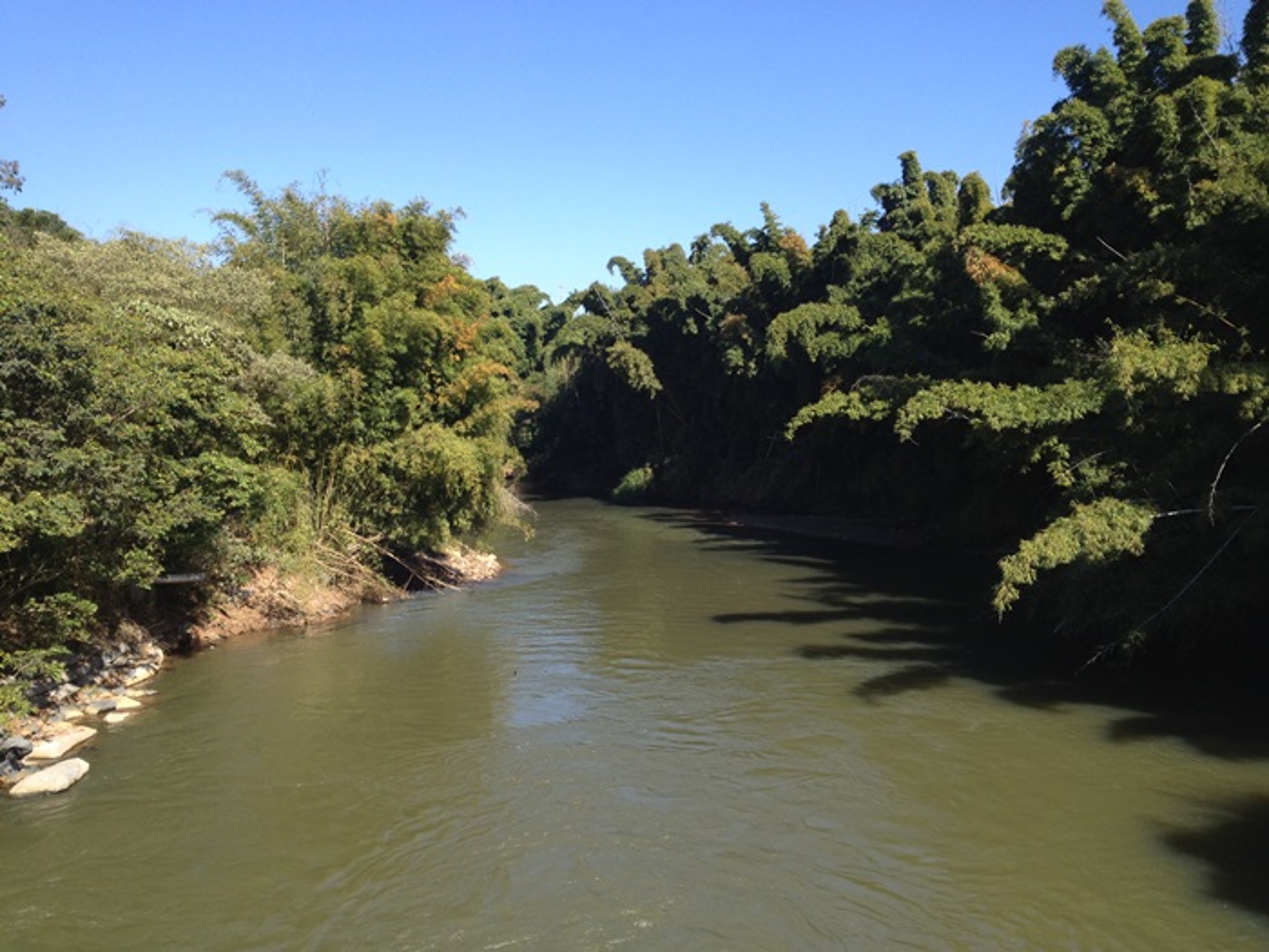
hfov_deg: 52.6
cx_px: 634
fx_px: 1283
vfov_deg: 40.7
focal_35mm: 35
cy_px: 476
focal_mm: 4.28
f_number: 2.4
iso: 50
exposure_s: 1/800
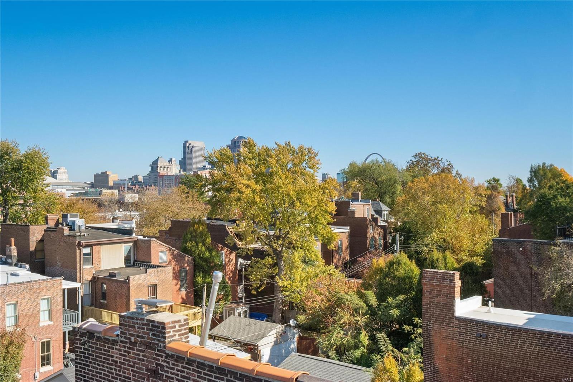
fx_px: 573
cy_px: 191
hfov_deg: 53.1
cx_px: 286
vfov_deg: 36.9
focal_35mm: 36
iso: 400
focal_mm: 18
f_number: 8
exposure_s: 1/320
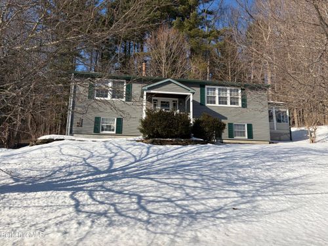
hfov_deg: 67.3
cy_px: 123
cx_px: 164
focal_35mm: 26
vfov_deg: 53.1
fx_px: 246
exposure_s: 1/4950
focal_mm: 5.96
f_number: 1.6
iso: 50
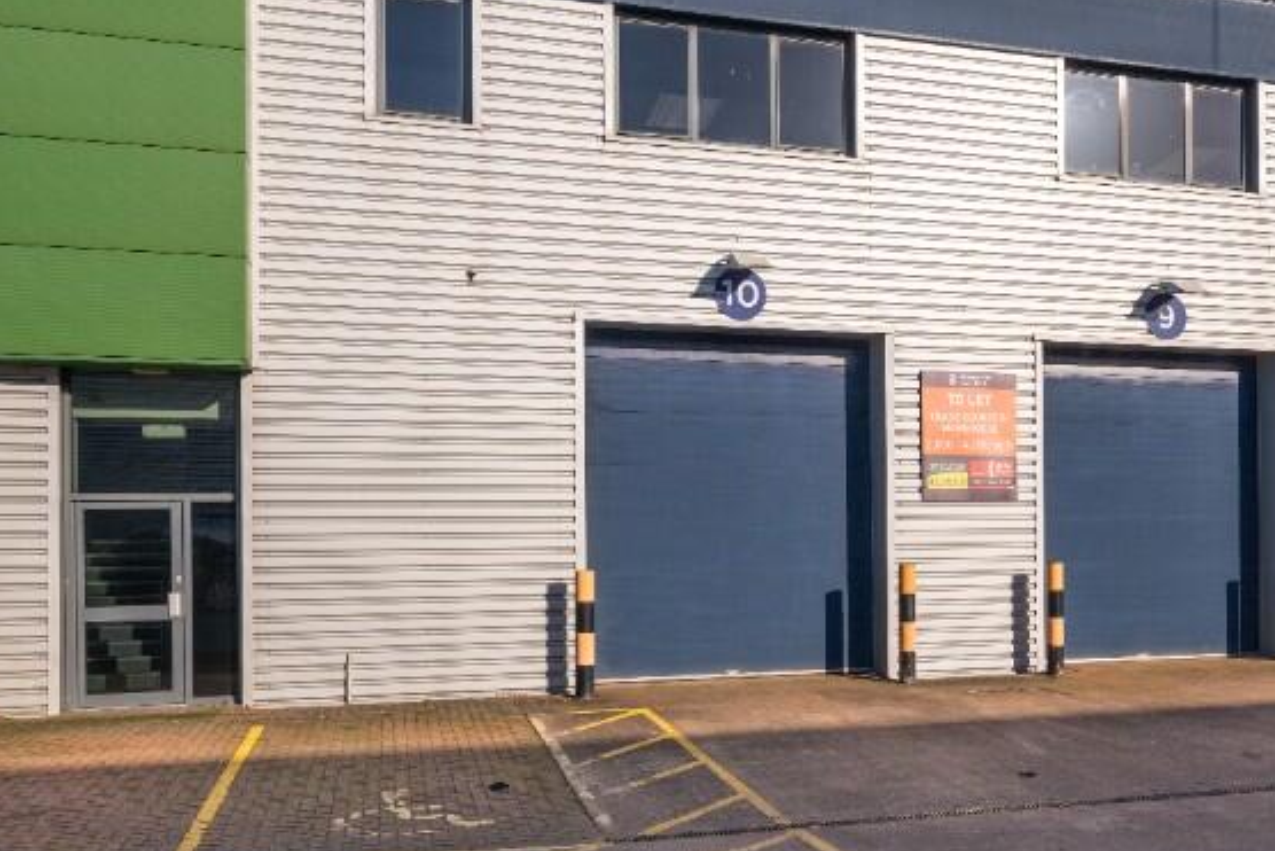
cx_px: 821
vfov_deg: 37.7
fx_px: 1240
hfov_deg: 53.6
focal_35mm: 35
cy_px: 331
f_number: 8
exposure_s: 1/640
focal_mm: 19
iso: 64
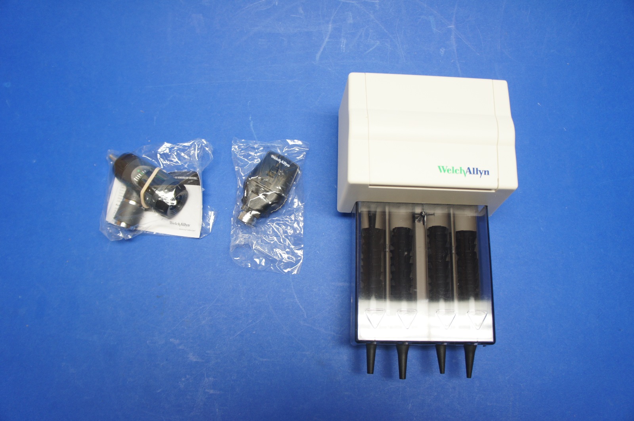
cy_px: 210
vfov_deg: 47.9
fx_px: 475
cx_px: 317
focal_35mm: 27
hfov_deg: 67.4
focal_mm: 18
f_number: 3.5
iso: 250
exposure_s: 1/30
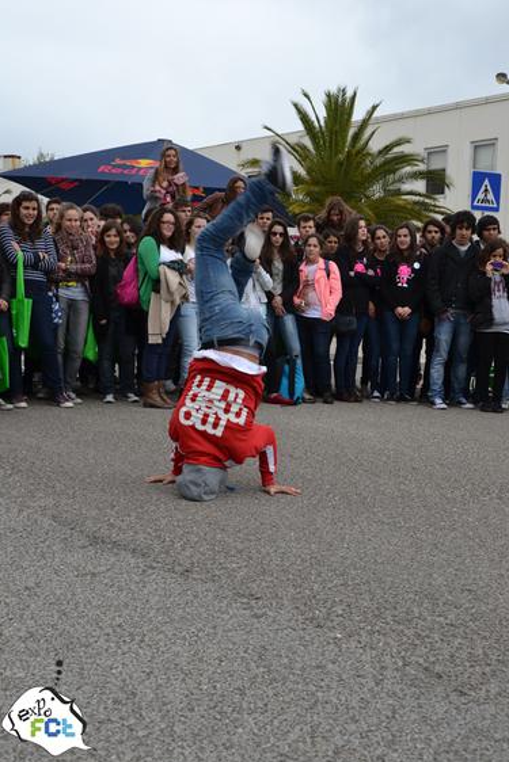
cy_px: 361
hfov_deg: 28.1
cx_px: 261
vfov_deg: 41.1
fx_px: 1017
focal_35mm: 48
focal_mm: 30
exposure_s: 1/160
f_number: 6.3
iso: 100
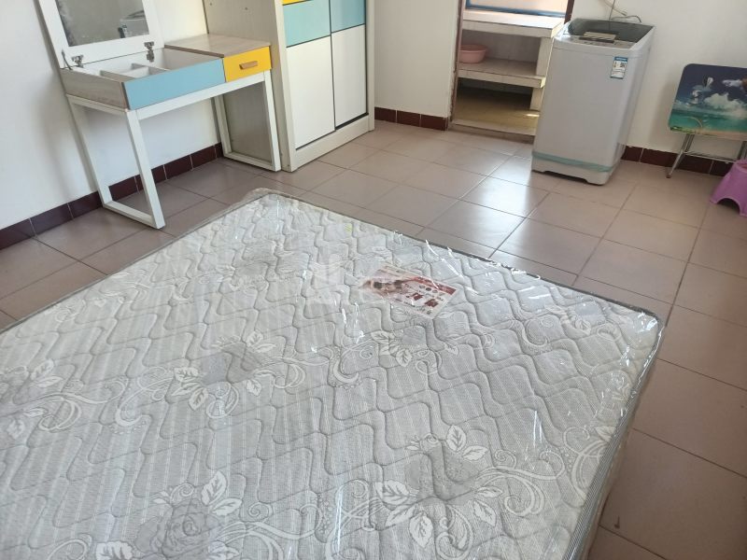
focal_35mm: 25
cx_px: 374
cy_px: 280
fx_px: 539
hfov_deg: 69.4
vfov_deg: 54.9
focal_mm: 4.71
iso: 560
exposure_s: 1/50
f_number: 1.79
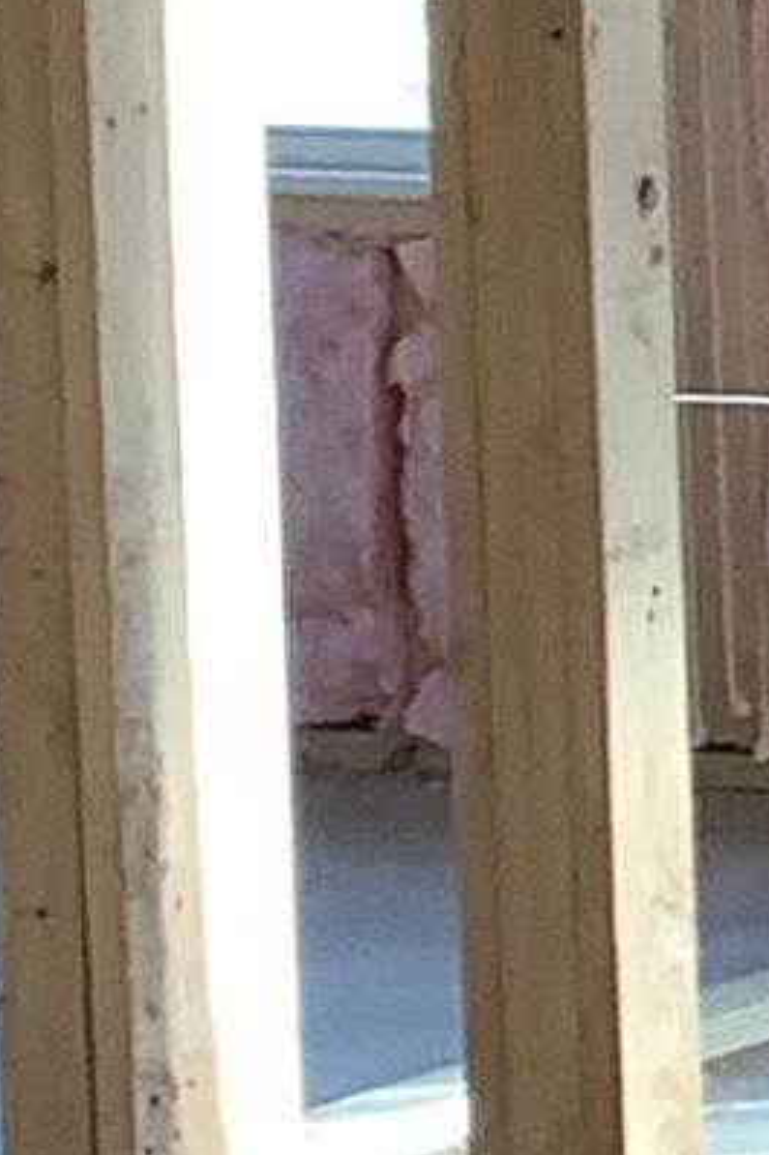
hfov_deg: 4.8
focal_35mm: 243
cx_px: 3775
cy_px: 70
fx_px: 7792
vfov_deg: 8.4
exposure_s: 1/100
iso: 80
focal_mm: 3.3
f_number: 2.4
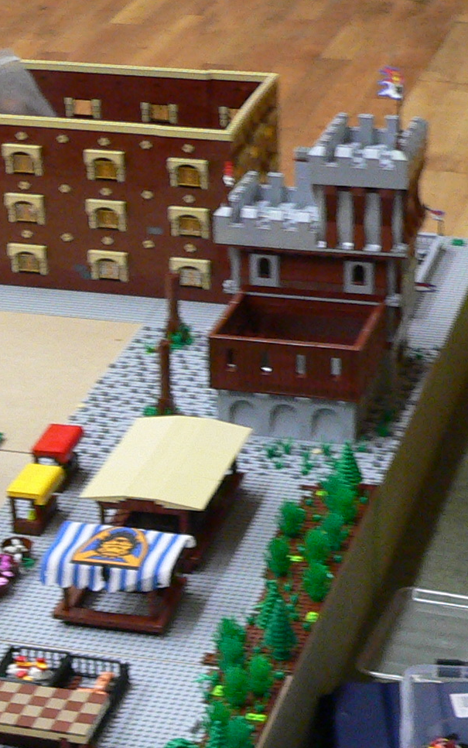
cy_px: 644
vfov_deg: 20.3
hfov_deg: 12.9
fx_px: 2060
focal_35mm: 101
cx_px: 144
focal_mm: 6
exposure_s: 1/15
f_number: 2.8
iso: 200
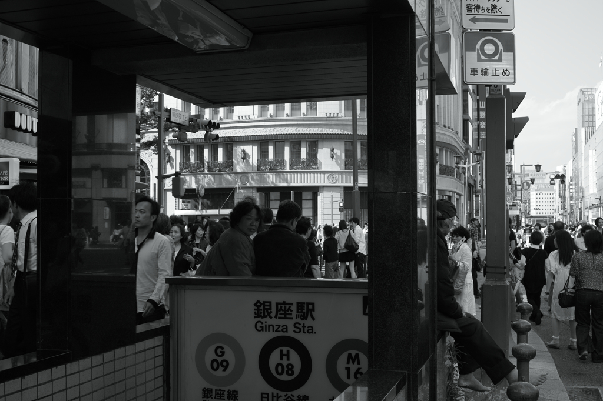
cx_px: 302
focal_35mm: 41
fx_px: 686
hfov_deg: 47.4
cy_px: 200
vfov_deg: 32.6
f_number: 7.1
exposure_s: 1/80
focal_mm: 24.2
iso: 100
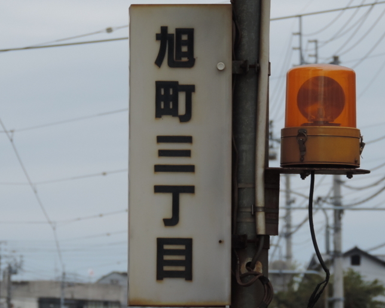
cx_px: 158
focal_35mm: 303
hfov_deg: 6.4
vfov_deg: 5.1
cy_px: 150
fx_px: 3452
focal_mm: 44.5
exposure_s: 1/200
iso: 180
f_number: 4.7
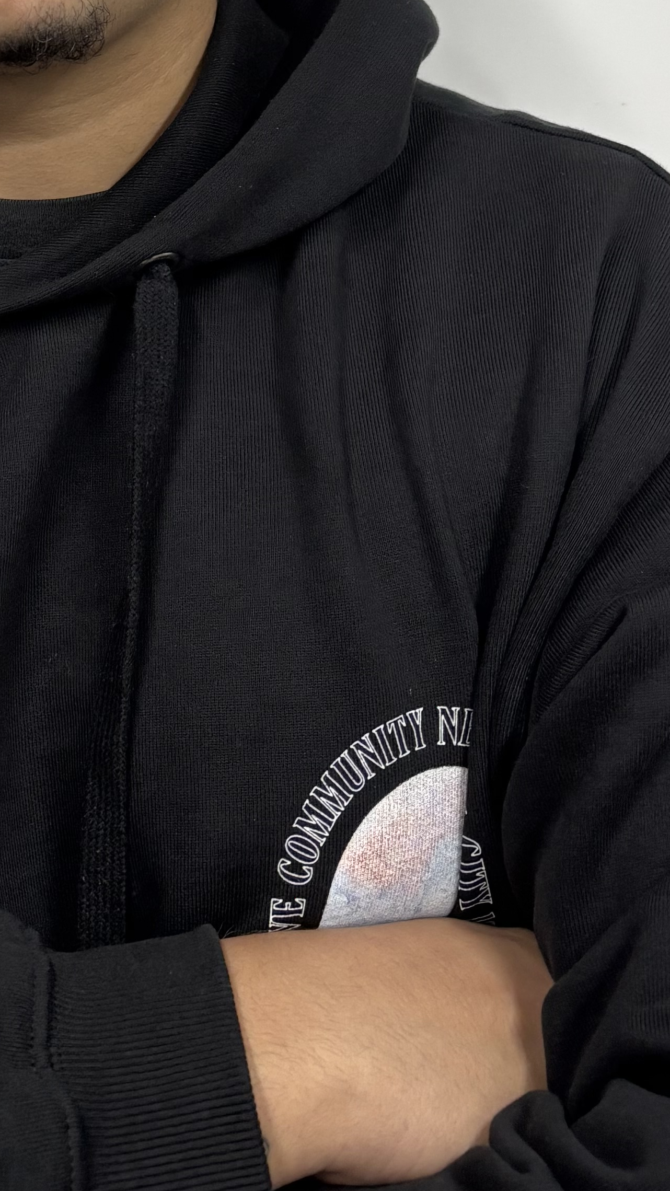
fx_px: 2242
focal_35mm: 71
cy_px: -86
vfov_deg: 27.5
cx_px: 10
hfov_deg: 16.7
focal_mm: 5.96
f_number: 1.6
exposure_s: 1/50
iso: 100
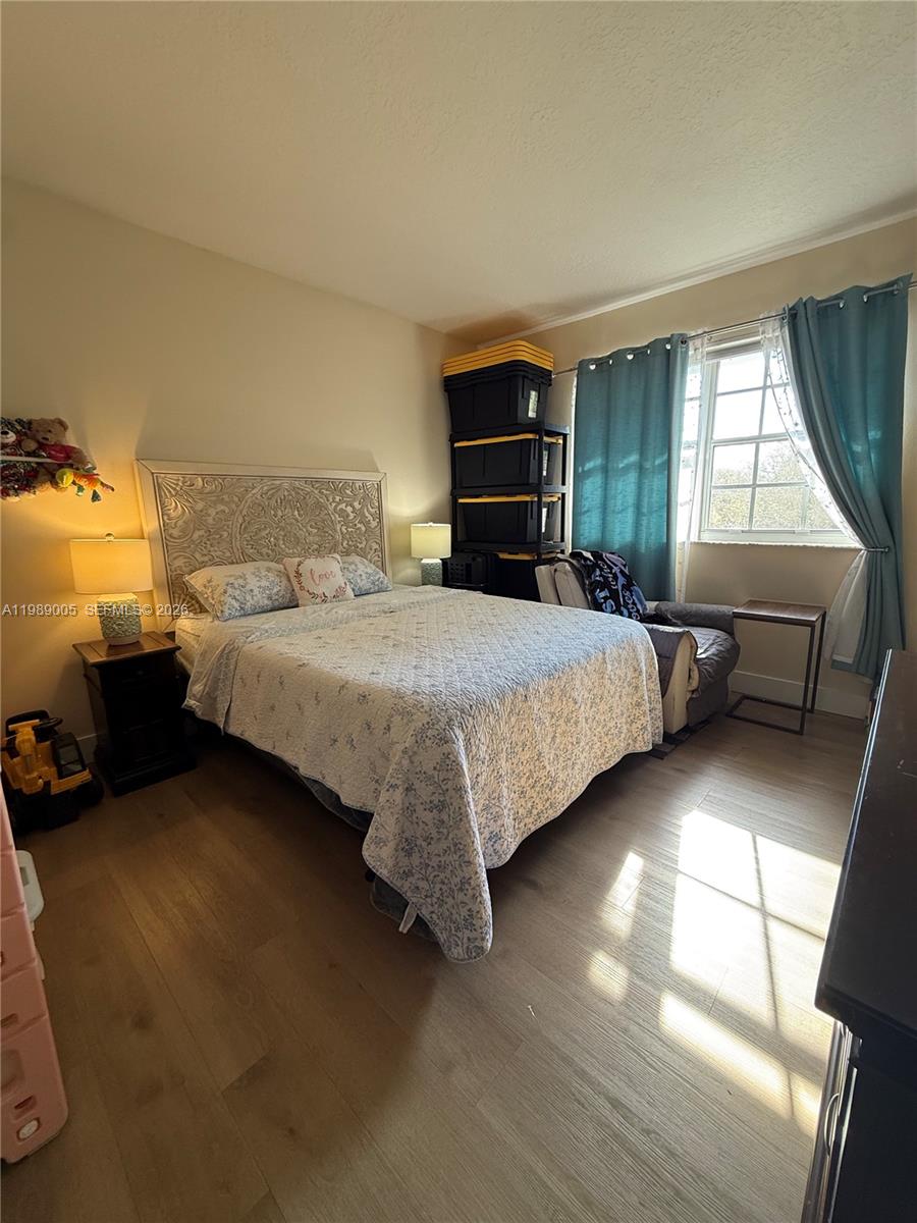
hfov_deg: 85.7
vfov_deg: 102.1
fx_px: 494
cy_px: 612
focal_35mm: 14
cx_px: 458
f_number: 2.2
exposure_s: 1/120
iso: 160
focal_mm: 2.22
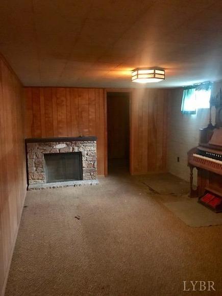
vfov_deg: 63.4
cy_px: 148
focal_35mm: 28
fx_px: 239
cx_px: 111
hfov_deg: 49.7
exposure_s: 1/4
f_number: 1.8
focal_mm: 3.99
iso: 250
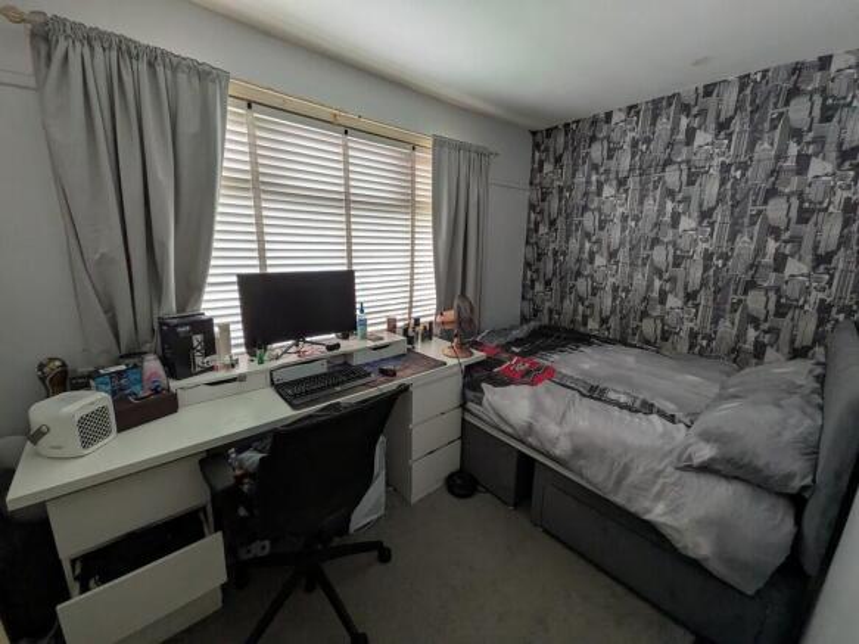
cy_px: 322
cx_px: 430
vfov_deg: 85.7
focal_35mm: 14
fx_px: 347
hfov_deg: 102.1
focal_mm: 1.85
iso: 74
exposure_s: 1/31.4
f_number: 2.2
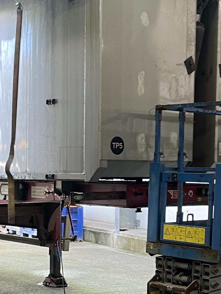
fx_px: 690
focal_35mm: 81
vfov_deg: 23.9
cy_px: 213
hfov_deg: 18.2
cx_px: 87
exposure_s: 1/50
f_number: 1.6
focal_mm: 4.2
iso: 64
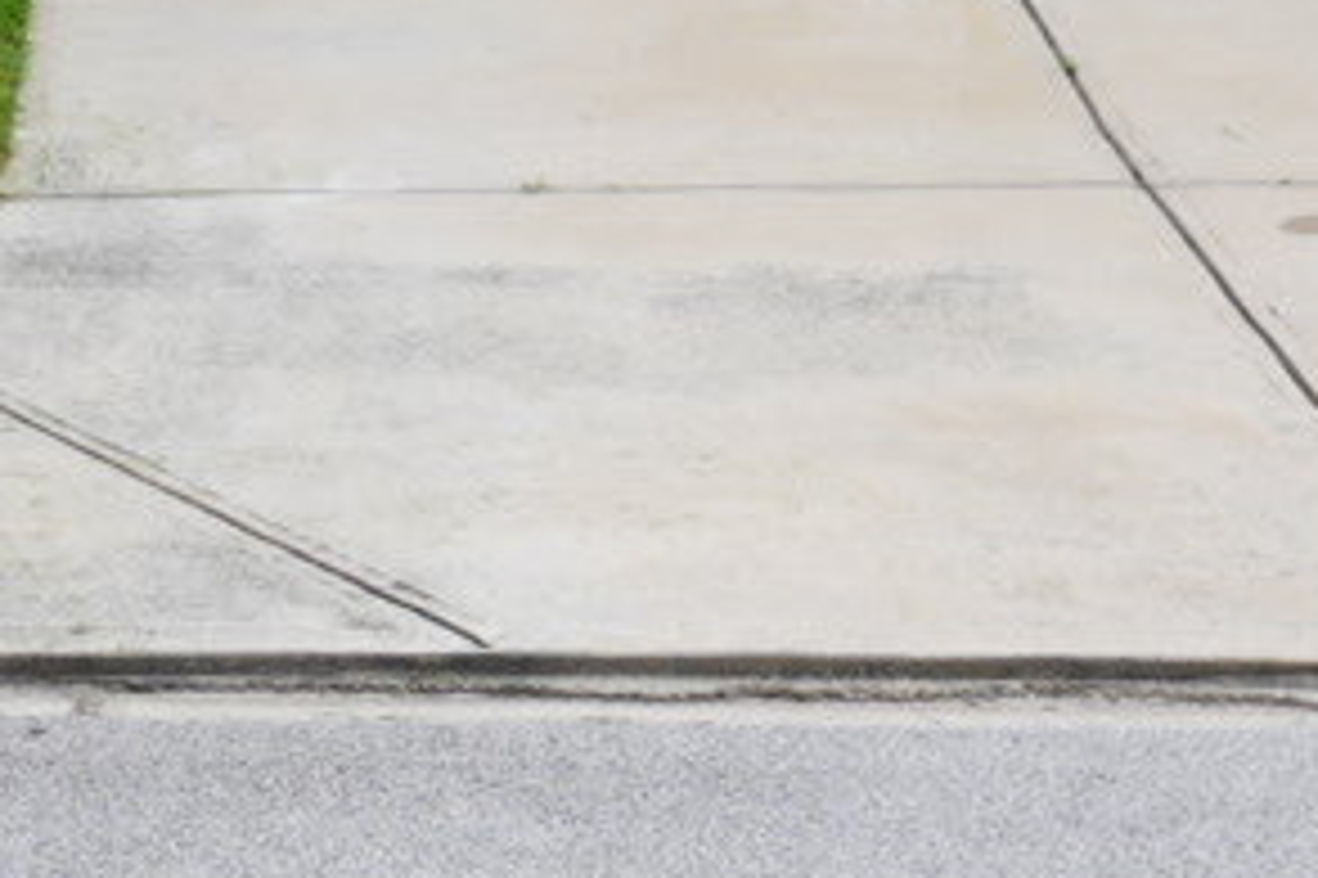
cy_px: -1270
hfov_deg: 13.6
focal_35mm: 149
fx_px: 5452
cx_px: 108
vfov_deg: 8.4
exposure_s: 1/100
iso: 100
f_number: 7.1
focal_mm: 18
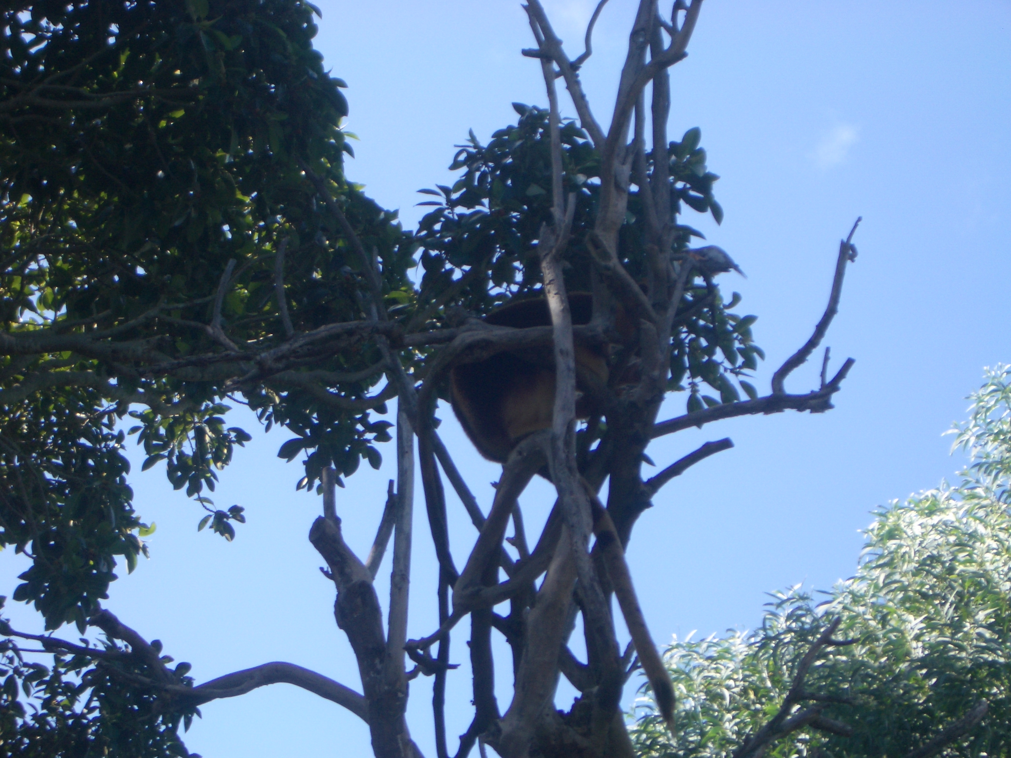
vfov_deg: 14.1
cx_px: 506
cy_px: 379
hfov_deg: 18.7
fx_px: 3067
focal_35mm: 105
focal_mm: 17.4
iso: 50
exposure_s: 1/200
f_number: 4.8
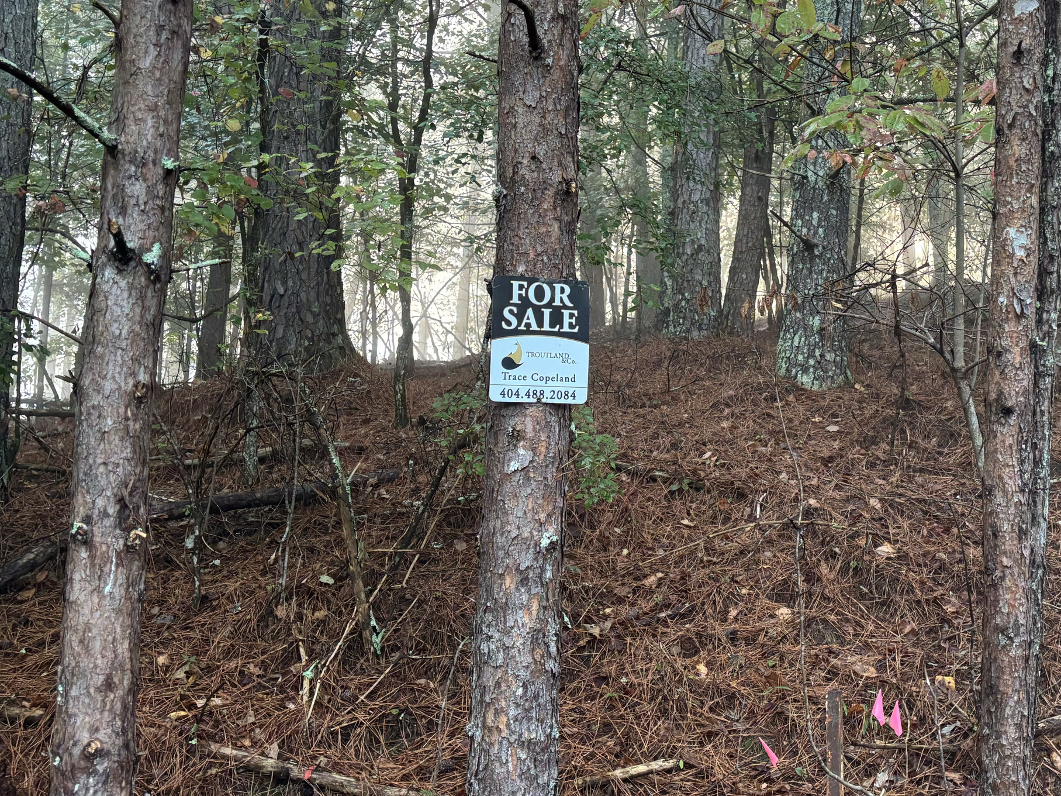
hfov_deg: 42.7
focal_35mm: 44
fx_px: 1349
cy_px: 326
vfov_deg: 32.8
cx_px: 646
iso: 400
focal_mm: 5.96
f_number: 1.6
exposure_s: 1/60
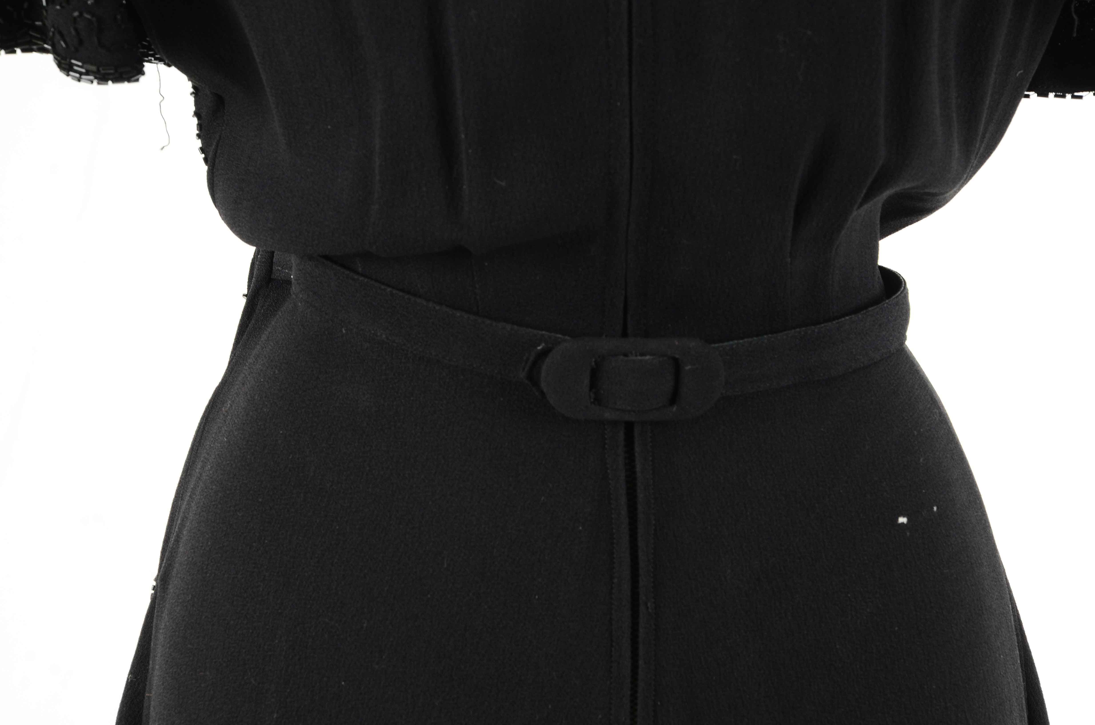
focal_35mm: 158
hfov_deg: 13.1
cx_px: 548
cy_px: 362
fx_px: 4781
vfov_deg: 8.7
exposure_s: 1/80
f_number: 10
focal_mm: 105
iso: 400
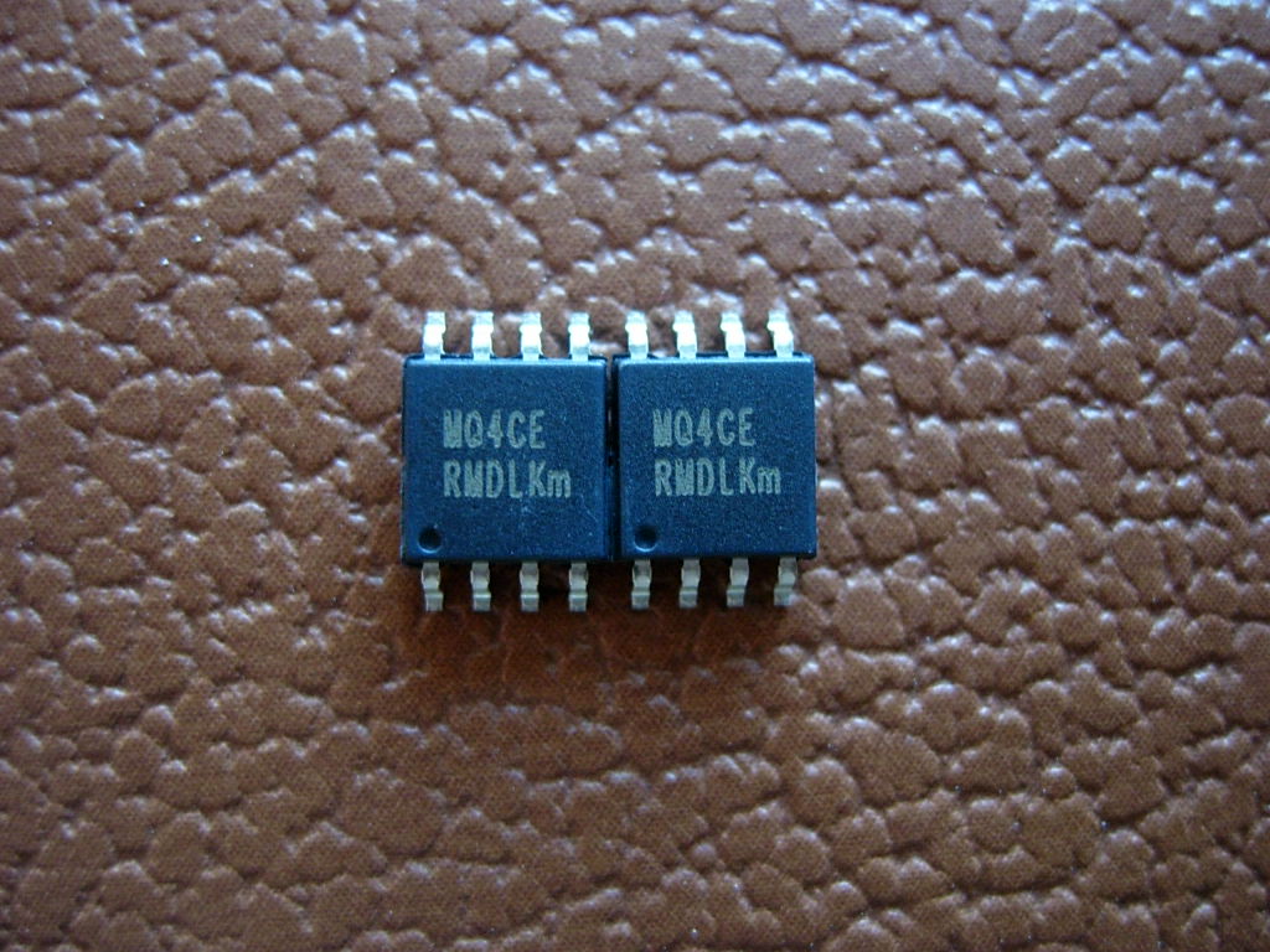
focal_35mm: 38
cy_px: 476
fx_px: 1394
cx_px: 635
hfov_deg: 49.0
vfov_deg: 37.7
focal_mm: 7.8
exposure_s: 1/21.9
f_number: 2.8
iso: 200
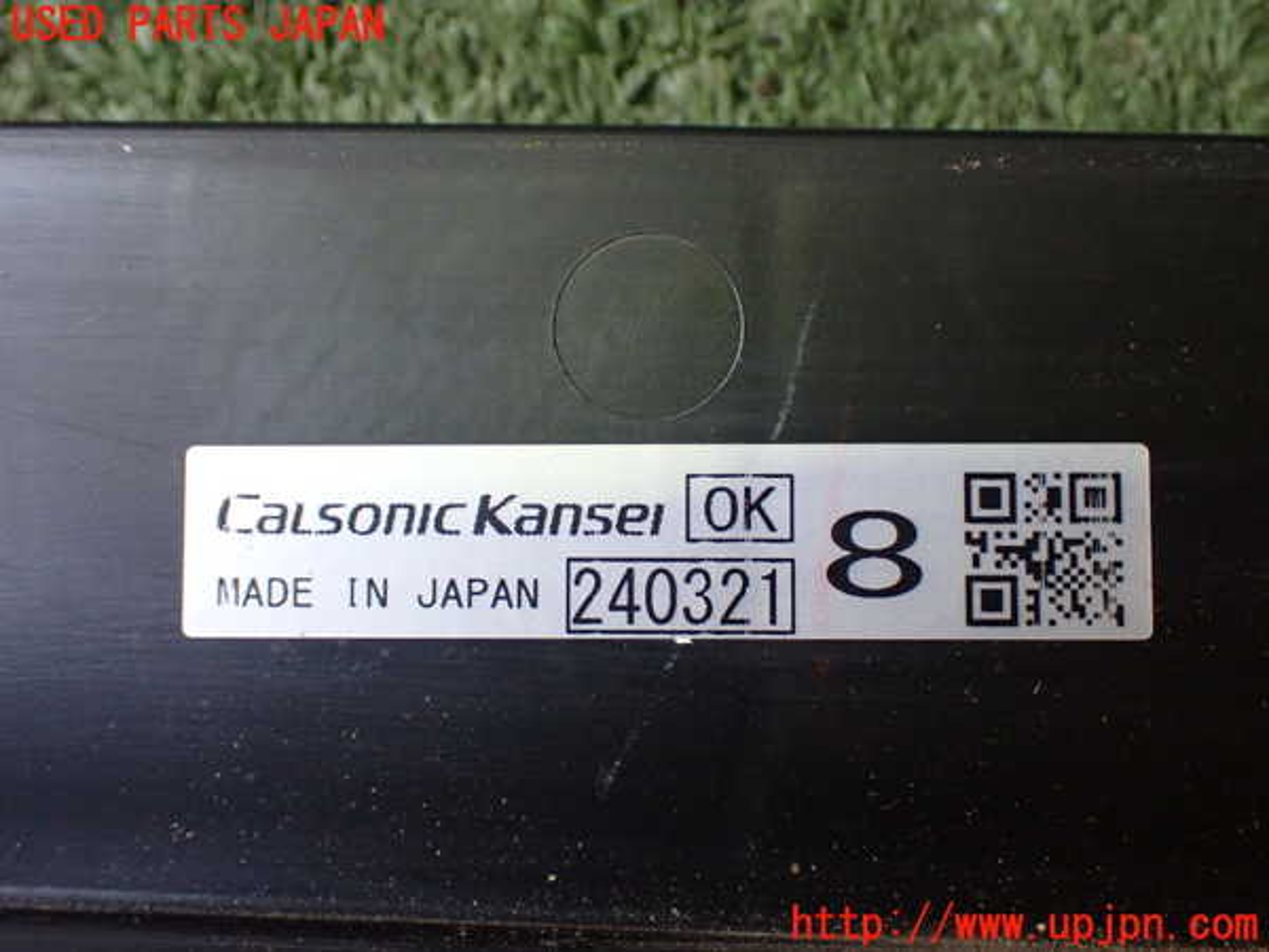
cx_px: 634
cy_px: 476
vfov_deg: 32.9
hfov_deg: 42.9
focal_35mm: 44
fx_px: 1613
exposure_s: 1/125
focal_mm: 7.84
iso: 800
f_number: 2.9
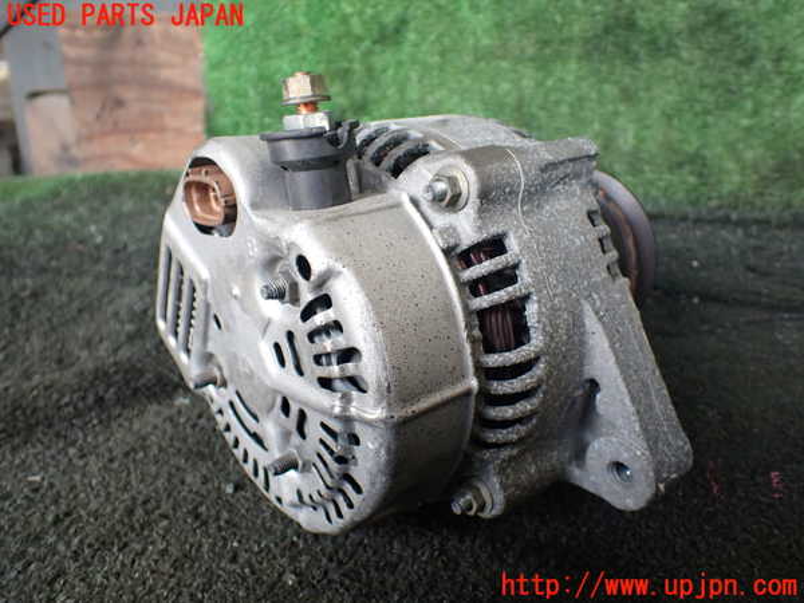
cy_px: 302
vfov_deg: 46.8
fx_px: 697
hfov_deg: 60.0
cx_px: 402
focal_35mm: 30
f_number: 2.3
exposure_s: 1/125
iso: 250
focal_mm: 5.4
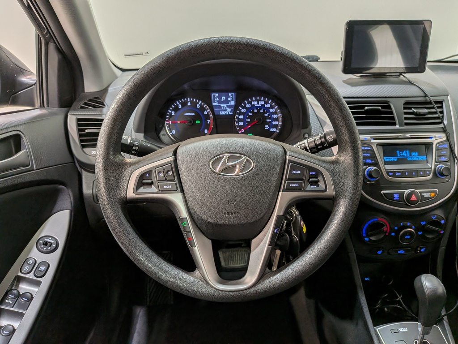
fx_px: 318
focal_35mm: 24
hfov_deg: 71.6
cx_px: 229
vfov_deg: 56.8
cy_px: 172
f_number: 1.7
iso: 26
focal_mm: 4.53
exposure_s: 1/142
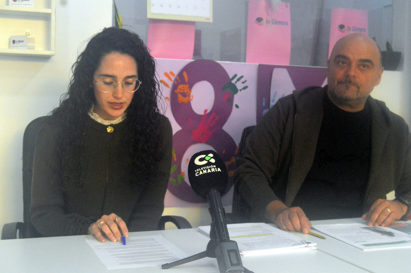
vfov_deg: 26.4
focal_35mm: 51
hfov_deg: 38.9
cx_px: 206
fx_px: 582
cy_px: 136
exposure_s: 1/125
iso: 3200
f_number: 5.6
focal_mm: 34
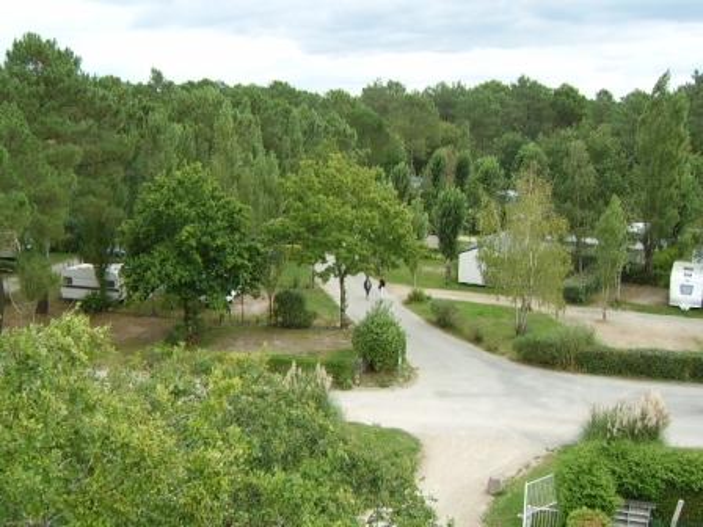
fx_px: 630
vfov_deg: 45.4
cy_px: 264
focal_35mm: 31
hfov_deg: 58.4
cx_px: 352
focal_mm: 8.13
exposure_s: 1/71
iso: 50
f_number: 5.6
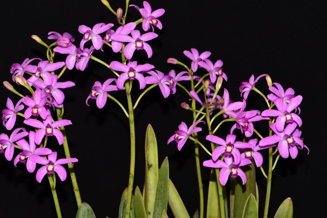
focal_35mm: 114
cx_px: 150
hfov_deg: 17.9
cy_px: 104
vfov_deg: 12.0
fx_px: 1036
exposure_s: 1/60
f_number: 13
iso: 400
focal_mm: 105
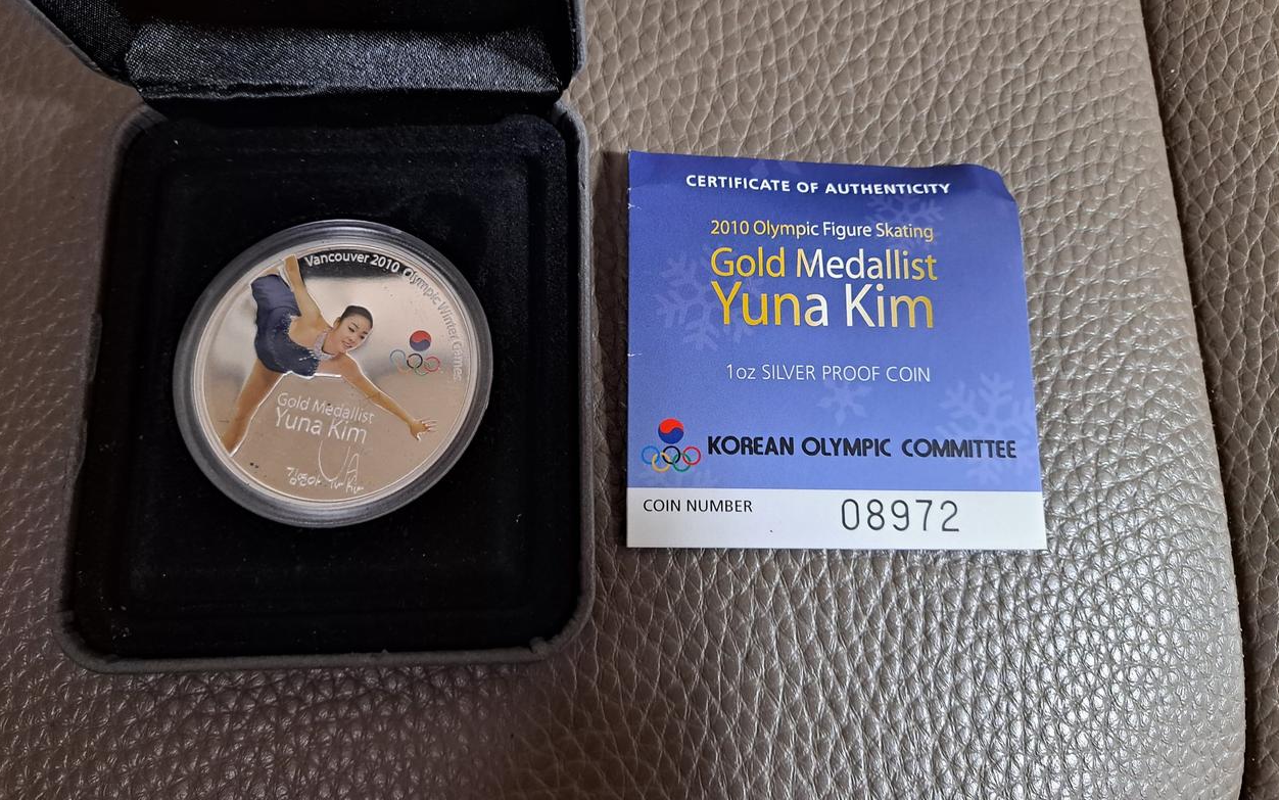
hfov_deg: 70.4
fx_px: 906
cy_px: 342
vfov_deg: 47.5
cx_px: 634
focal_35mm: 26
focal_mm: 5.23
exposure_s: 1/30
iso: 400
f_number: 1.8
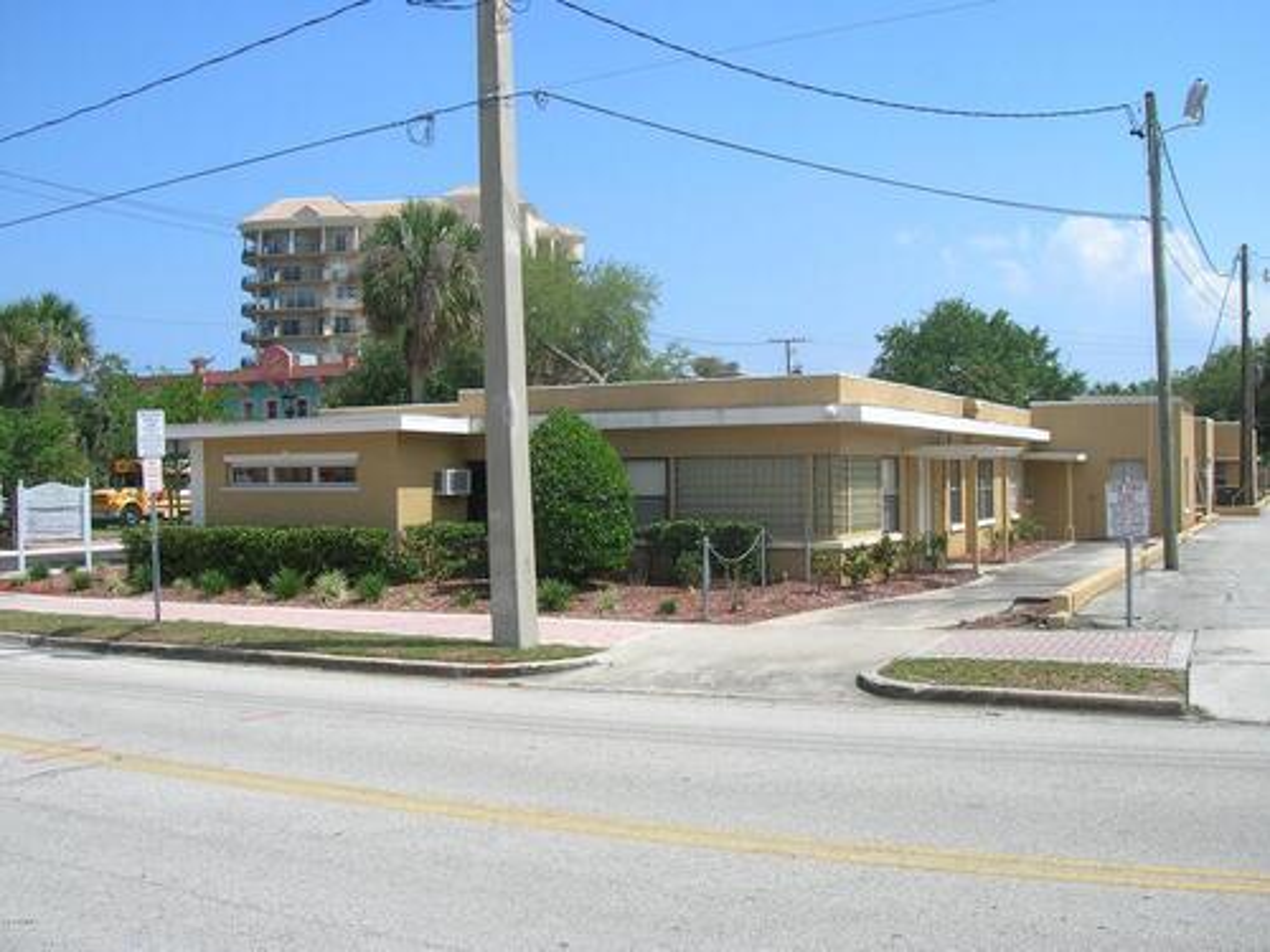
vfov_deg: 41.8
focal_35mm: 34
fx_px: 1247
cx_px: 635
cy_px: 476
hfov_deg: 54.0
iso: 50
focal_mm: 5.7
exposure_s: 1/403
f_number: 4.9
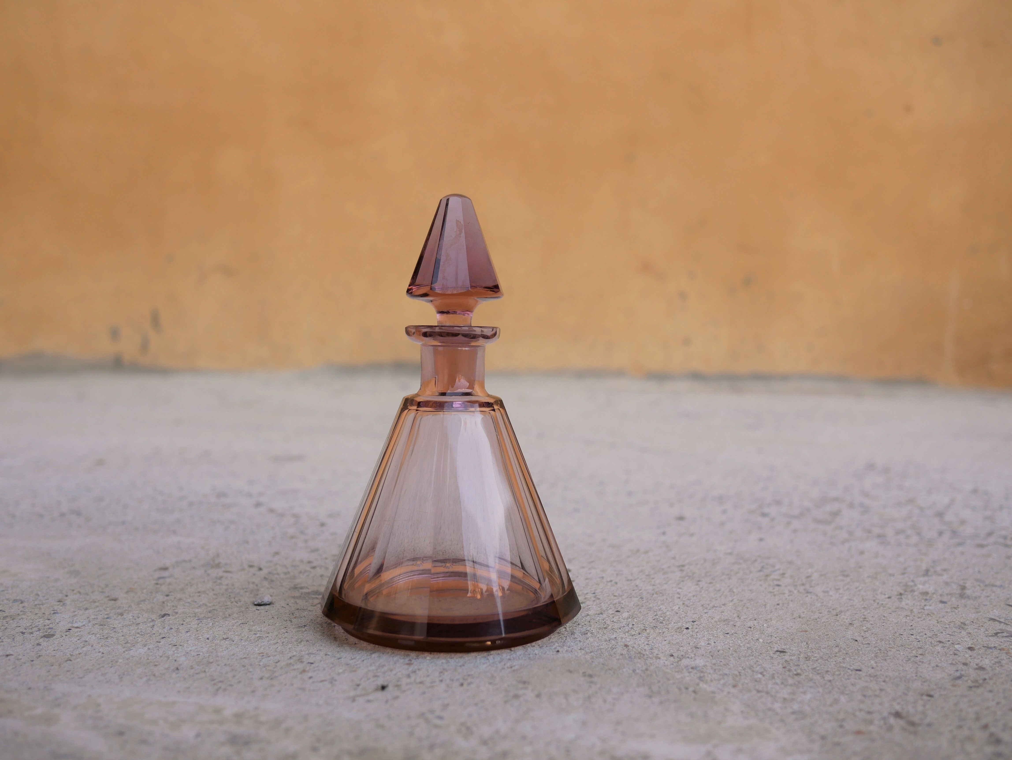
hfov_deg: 46.8
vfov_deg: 36.0
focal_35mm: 40
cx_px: 506
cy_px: 380
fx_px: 1170
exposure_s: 1/320
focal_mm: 20
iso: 200
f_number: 2.8
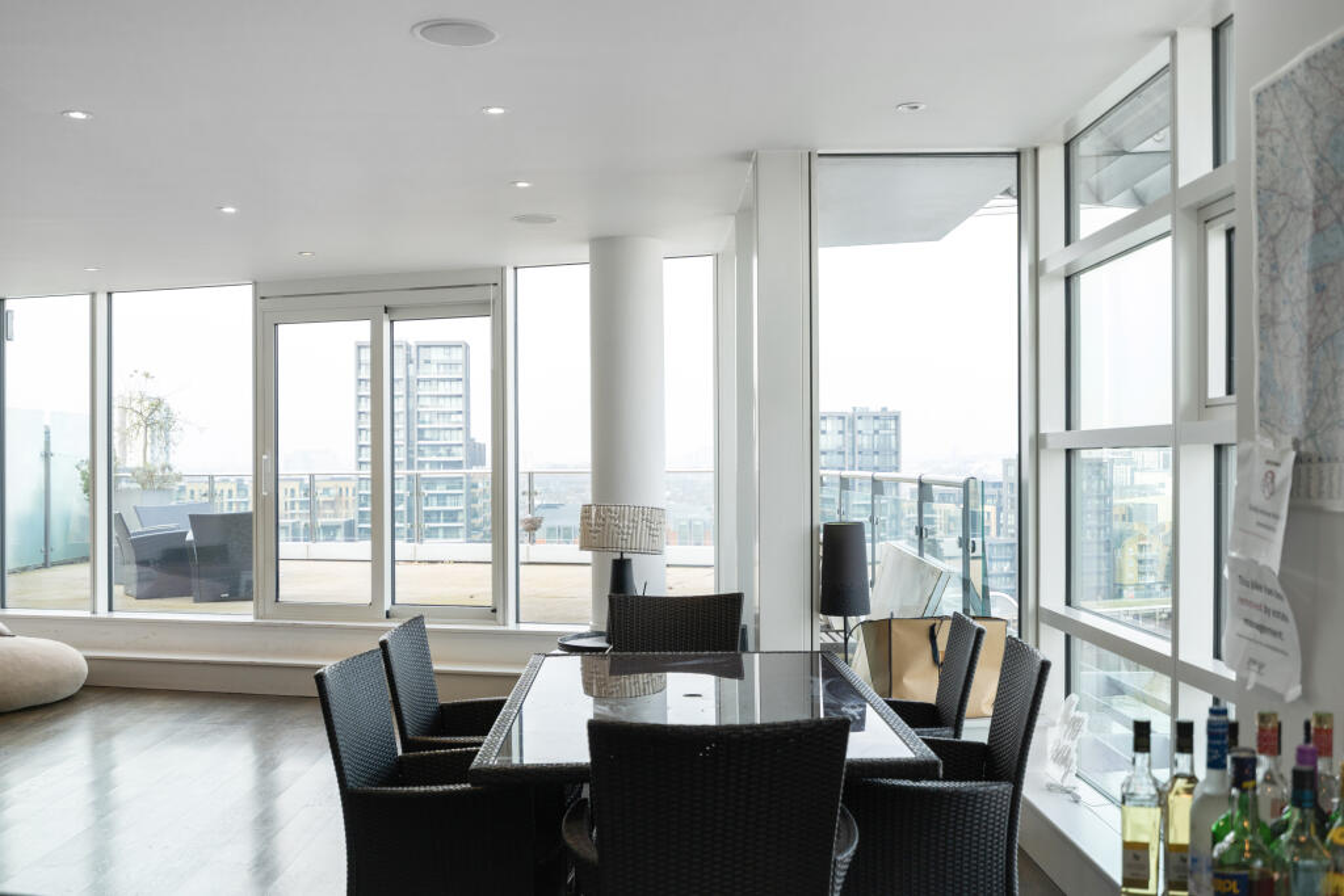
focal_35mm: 35
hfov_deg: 54.4
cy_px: 448
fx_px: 1307
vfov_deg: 37.9
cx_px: 672
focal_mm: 35
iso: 500
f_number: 4
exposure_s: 1/125
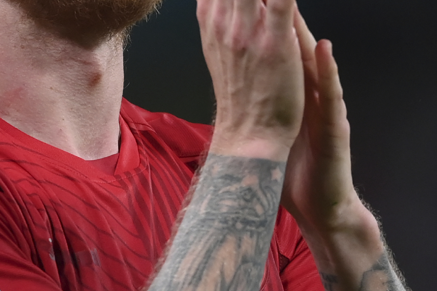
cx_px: 36
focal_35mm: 1372
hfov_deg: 1.5
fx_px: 16653
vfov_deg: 1.0
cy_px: 89
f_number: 2.8
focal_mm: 400
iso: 2000
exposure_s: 1/2000
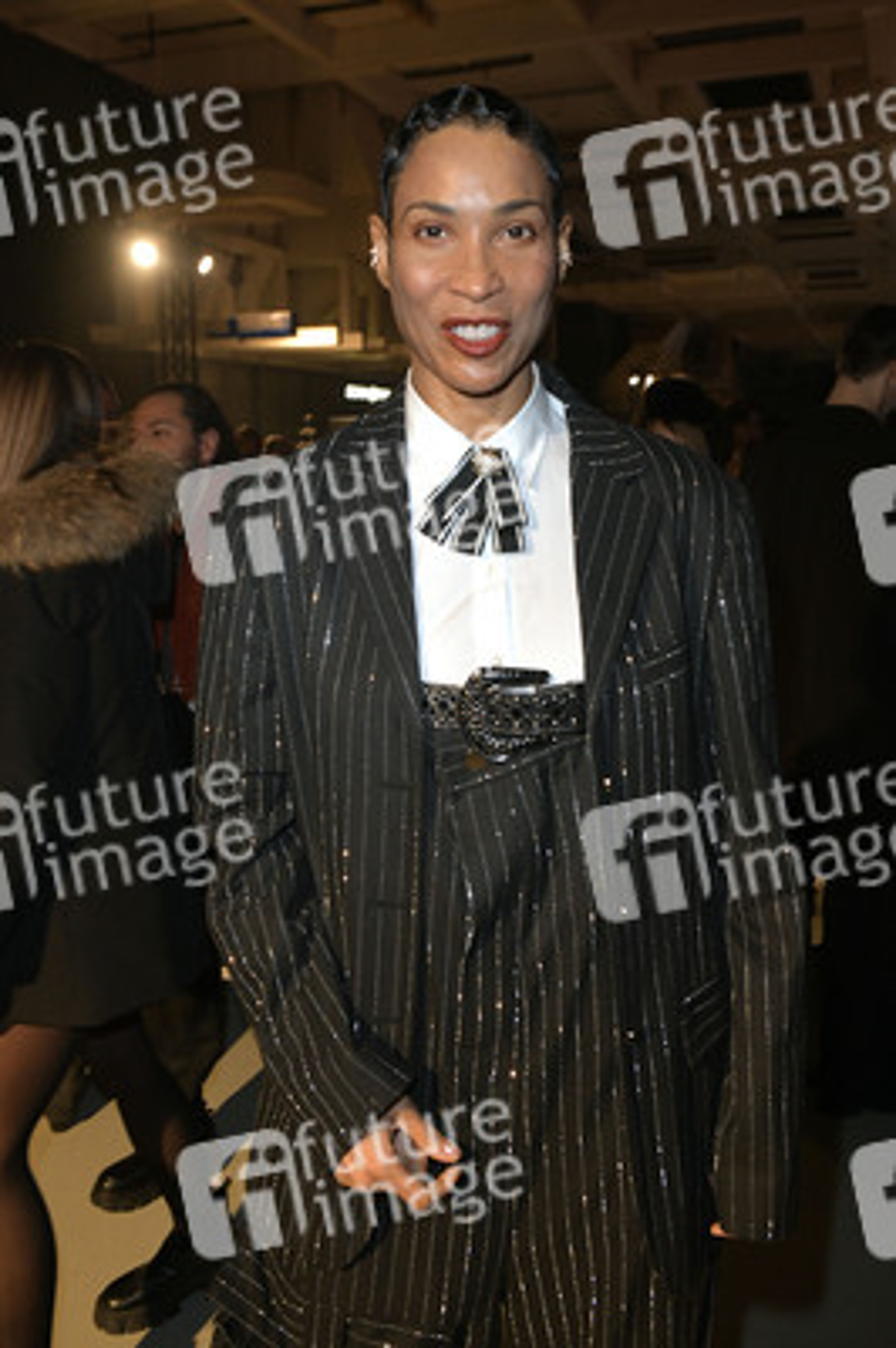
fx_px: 1197
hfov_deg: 41.0
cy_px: 674
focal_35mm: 32
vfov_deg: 58.8
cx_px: 448
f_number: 5.6
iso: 2000
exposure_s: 1/125
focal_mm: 32
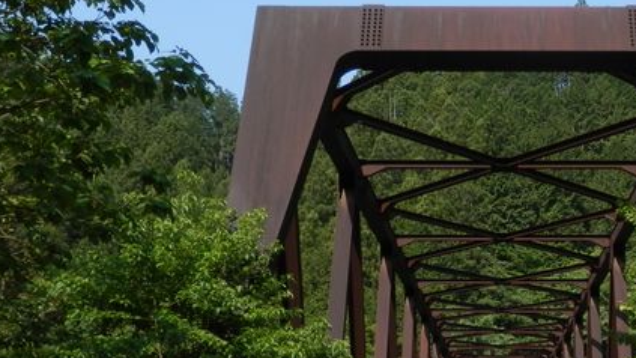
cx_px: 514
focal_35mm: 68
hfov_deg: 30.2
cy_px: 322
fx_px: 1147
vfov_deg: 17.5
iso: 80
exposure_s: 1/640
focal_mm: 6
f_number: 3.4
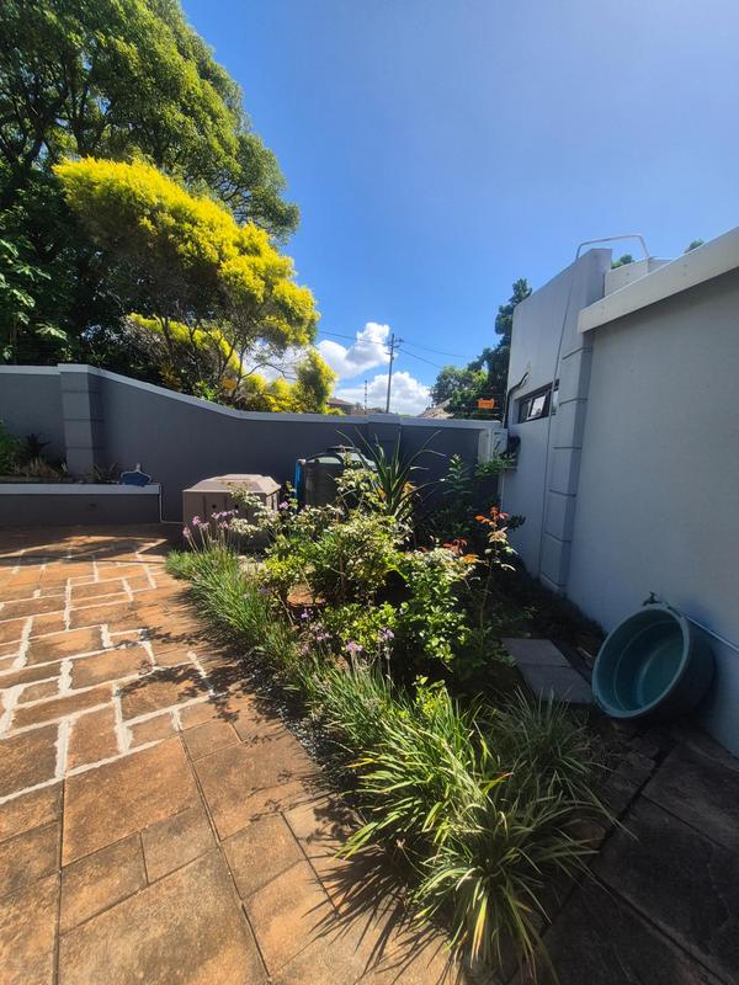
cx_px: 370
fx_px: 370
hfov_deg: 89.9
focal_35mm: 13
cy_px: 492
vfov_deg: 106.2
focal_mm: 1.74
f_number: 2.2
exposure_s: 1/1320
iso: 50
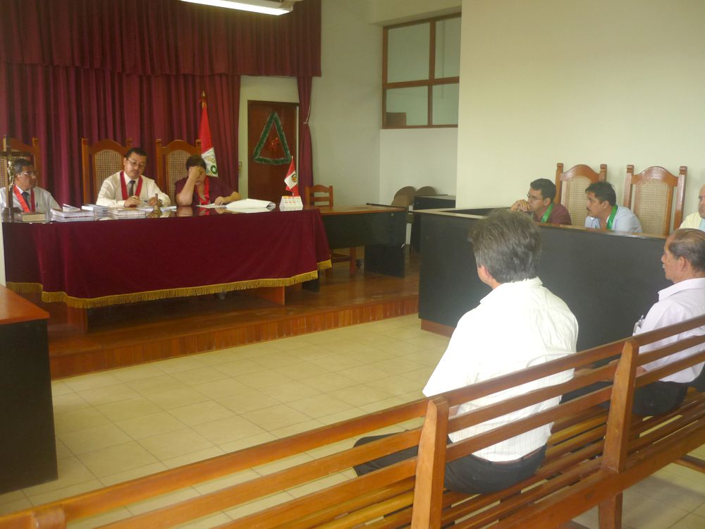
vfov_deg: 42.9
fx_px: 672
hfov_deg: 55.4
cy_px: 264
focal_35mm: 33
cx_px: 352
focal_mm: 5.5
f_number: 2.8
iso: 160
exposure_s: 1/30
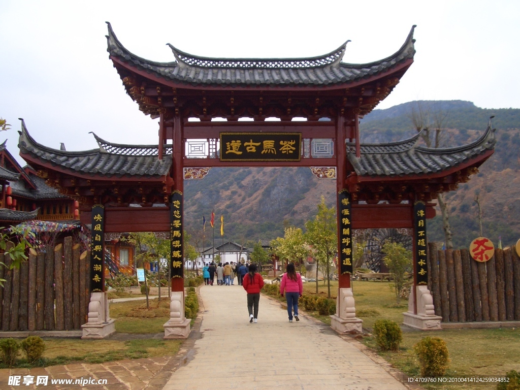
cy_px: 195
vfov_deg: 40.7
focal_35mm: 35
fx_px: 526
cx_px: 260
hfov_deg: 52.6
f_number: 4.3
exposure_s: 1/200
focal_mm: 5.8
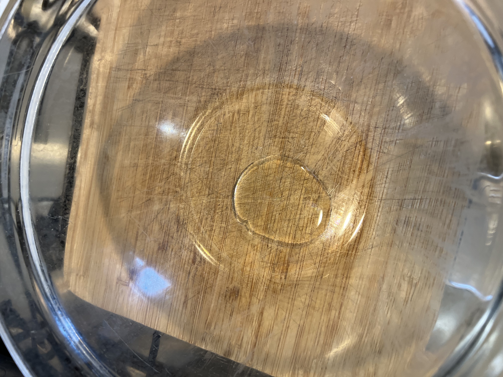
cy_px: 188
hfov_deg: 67.3
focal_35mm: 26
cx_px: 252
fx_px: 378
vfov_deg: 53.1
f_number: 1.5
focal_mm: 5.7
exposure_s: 1/100
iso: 100
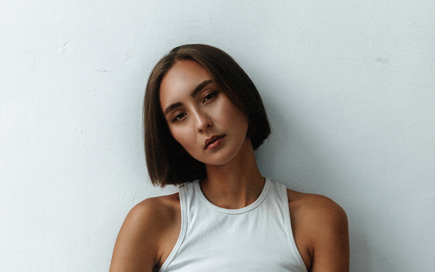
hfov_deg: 19.8
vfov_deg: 12.4
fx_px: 1245
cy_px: 251
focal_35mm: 105
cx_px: 238
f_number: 2.8
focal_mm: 50
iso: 400
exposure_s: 1/125
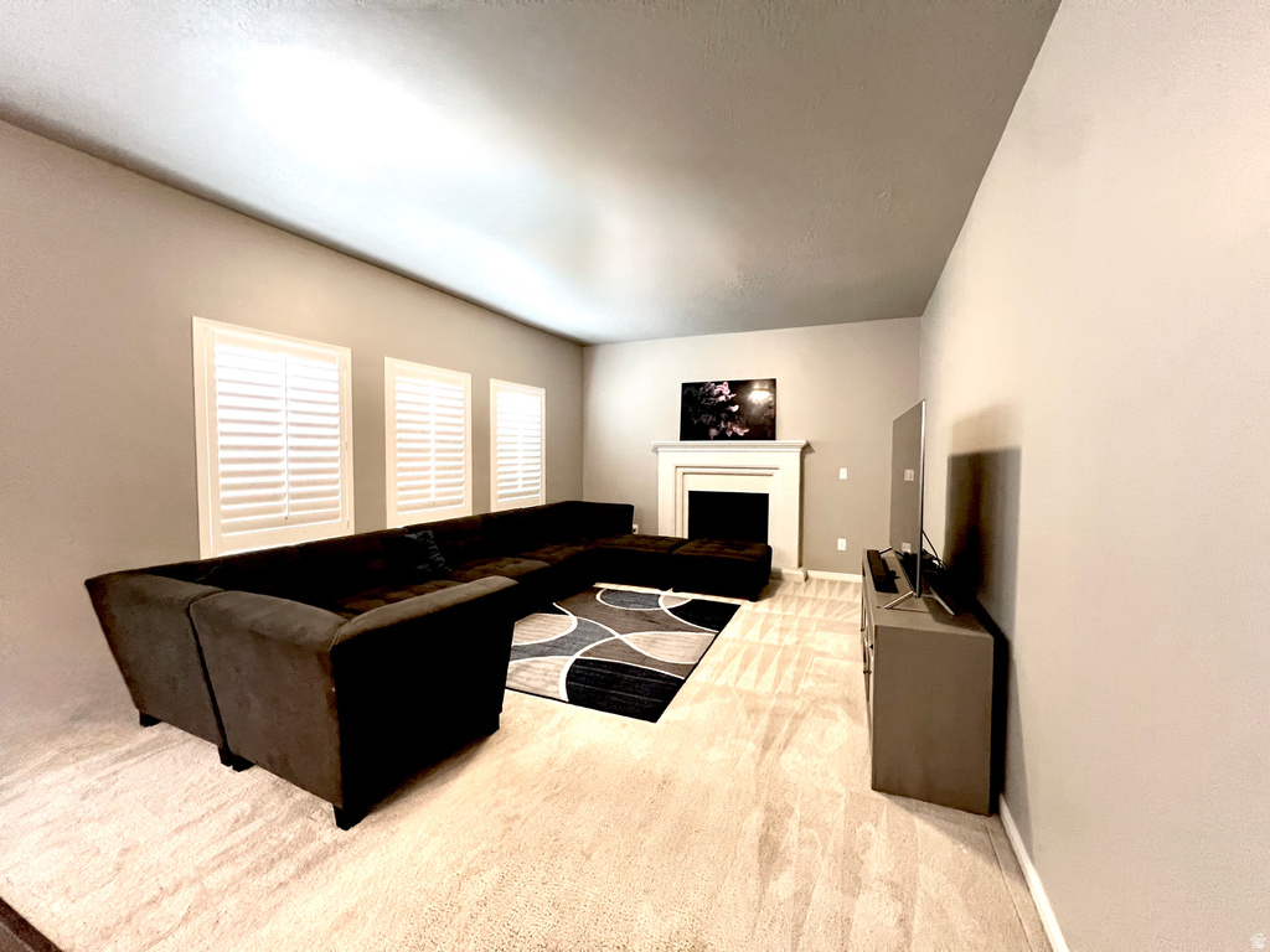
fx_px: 477
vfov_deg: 89.9
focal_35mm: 13
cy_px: 476
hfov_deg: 106.2
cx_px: 635
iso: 500
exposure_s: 1/60
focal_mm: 1.57
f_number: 1.8
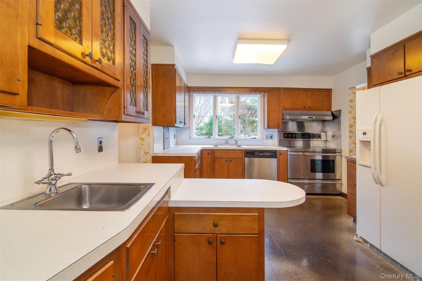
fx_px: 193
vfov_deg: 72.0
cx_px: 211
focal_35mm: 16
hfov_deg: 95.0
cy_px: 140
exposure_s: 1/25
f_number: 11
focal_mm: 11
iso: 640
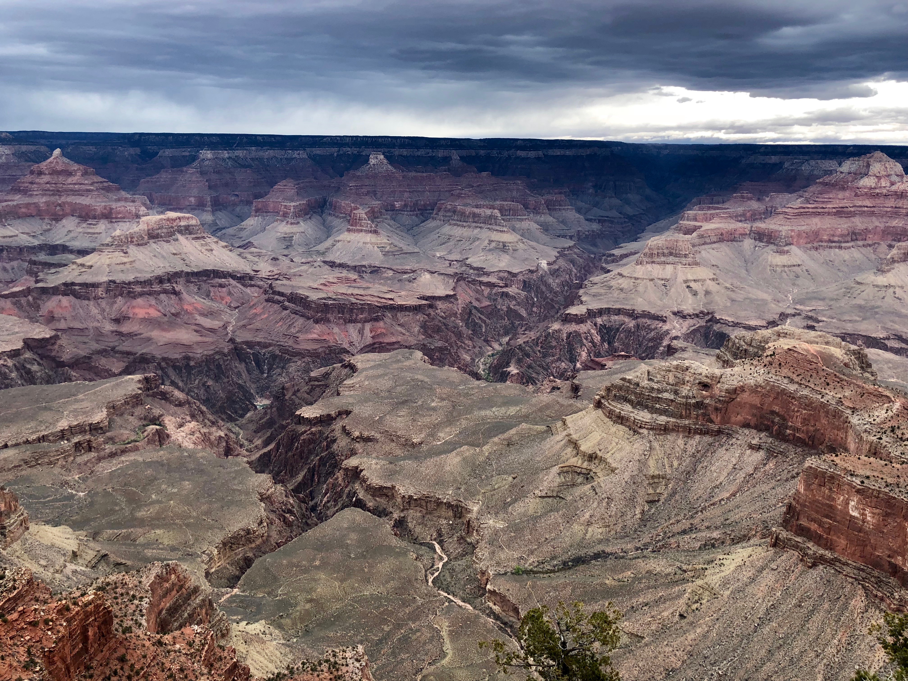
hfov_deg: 63.4
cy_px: 340
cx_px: 454
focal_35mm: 28
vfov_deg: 49.7
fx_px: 734
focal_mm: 3.99
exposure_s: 1/923
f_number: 1.8
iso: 20
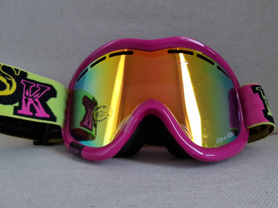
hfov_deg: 67.3
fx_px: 209
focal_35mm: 26
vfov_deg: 53.1
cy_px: 104
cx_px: 139
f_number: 1.7
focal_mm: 4.2
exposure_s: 1/29
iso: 200
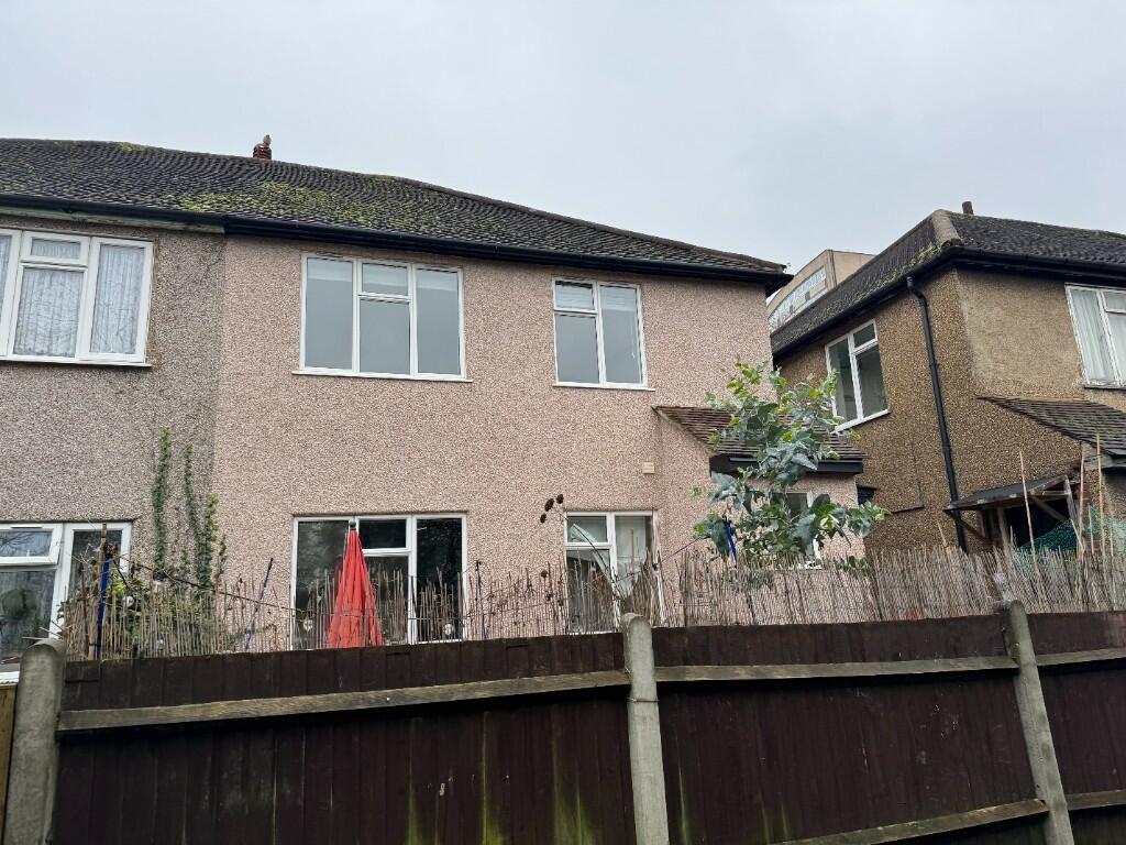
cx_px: 563
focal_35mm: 24
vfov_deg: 56.8
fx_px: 781
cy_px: 422
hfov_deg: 71.6
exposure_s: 1/331
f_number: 1.78
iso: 80
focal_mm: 6.76
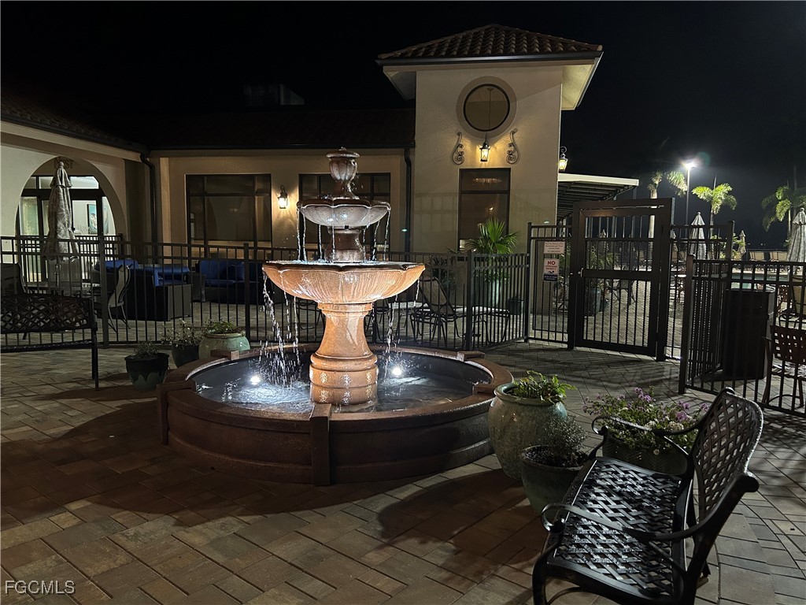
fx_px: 605
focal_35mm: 26
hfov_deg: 67.3
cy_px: 302
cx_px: 403
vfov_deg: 53.1
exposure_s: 1/55
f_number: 1.5
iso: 320
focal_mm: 5.7
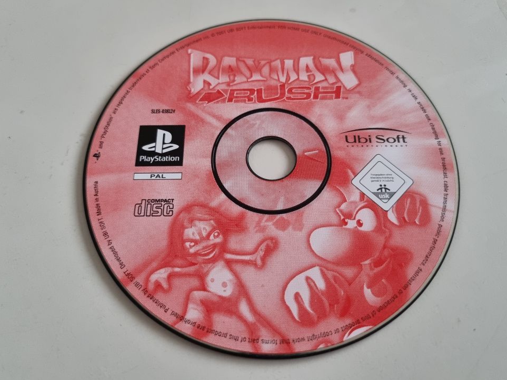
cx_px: 260
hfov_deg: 65.3
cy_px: 187
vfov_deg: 51.3
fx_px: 395
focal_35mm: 27
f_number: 1.8
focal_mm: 5.4
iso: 640
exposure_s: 1/50
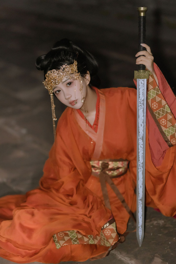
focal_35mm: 85
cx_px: 88
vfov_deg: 23.9
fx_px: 623
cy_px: 132
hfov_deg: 16.1
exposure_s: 1/125
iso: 2500
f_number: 1.4
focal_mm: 85
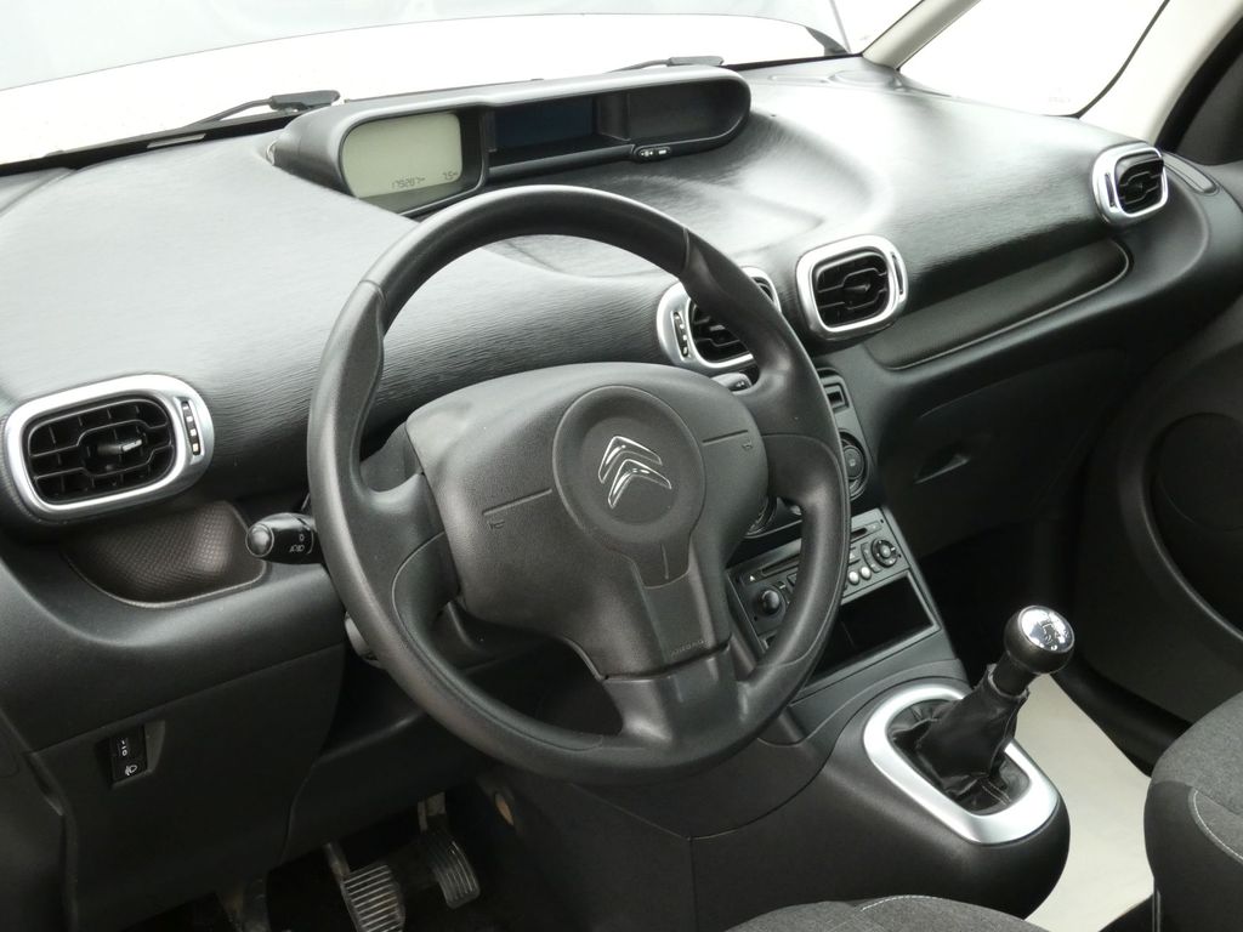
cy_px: 466
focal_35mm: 41
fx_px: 1472
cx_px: 622
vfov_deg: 35.1
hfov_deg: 45.8
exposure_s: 1/80
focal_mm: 7.3
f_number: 5.6
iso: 500
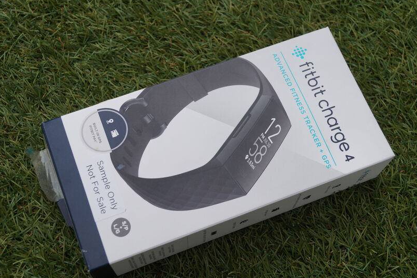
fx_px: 631
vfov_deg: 24.8
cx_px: 207
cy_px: 141
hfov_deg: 36.6
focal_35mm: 55
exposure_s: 1/320
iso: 100
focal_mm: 35
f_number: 6.3
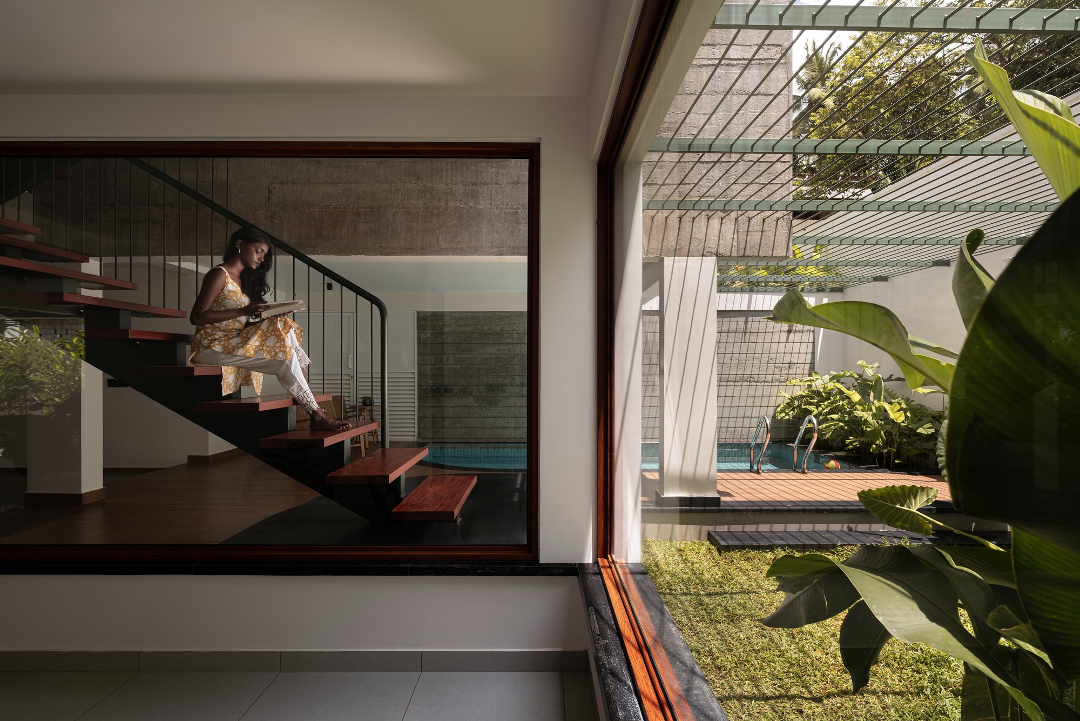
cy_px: 360
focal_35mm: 20
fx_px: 600
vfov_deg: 61.9
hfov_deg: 84.0
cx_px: 540
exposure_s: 1/40
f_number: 7.1
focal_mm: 20
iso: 125
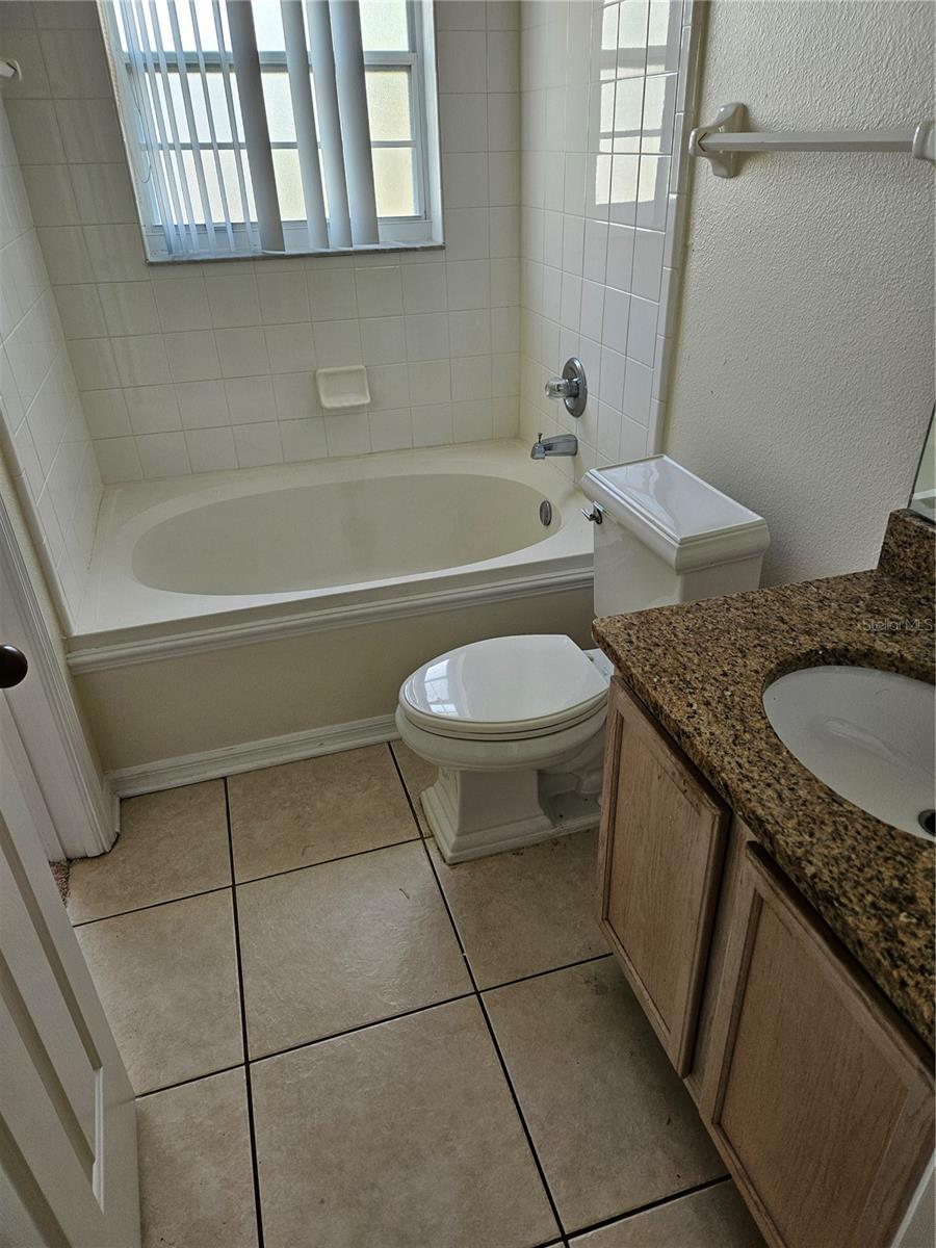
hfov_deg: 58.9
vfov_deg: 73.9
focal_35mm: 23
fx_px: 829
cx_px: 468
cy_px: 624
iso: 100
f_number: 1.8
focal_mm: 5.4
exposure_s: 1/120
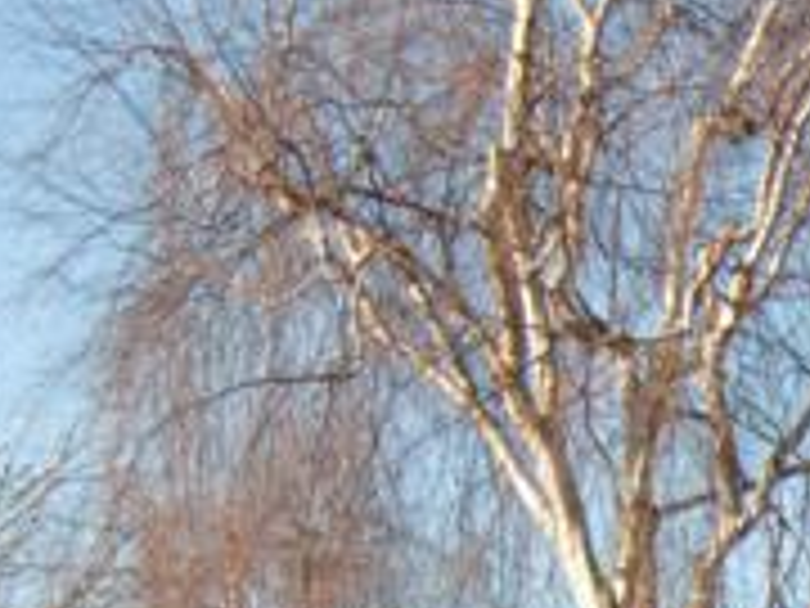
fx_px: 3908
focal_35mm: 167
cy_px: 820
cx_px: 1341
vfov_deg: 8.7
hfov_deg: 11.2
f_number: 4
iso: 64
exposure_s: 1/250
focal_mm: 8.4
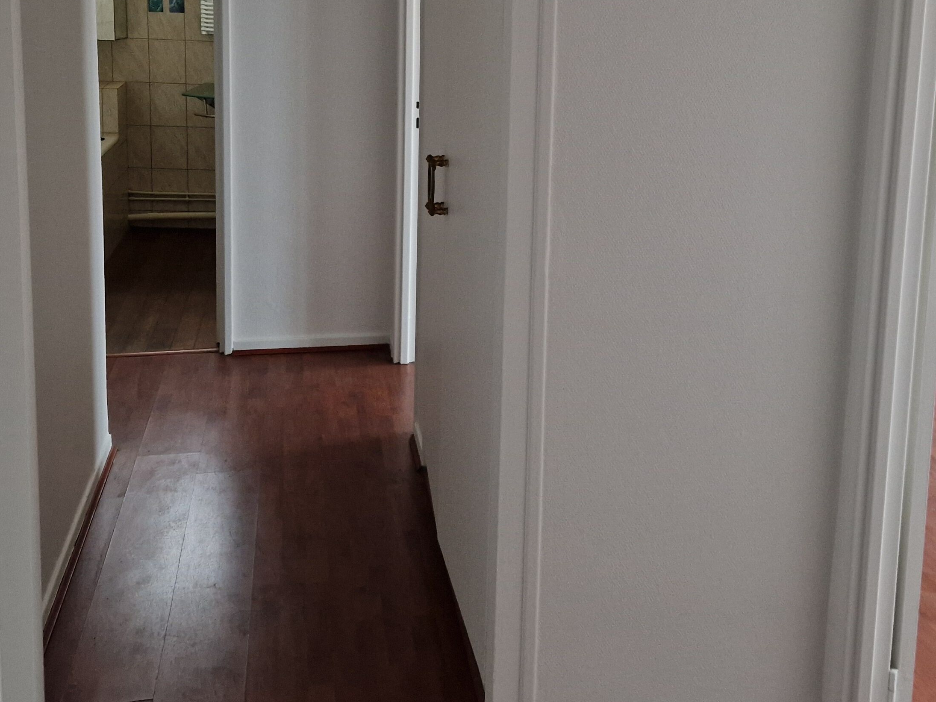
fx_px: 1136
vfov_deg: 33.5
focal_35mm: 42
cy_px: 153
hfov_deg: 44.4
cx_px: 594
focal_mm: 5.4
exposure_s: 1/100
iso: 400
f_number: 1.8
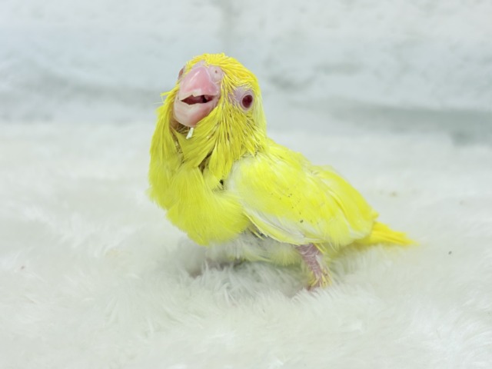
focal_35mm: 52
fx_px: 739
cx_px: 246
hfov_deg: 36.8
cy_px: 184
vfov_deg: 28.0
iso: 50
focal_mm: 5.96
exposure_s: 1/100
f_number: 1.6
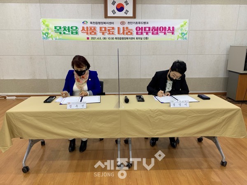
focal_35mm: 26
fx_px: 186
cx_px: 124
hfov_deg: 67.3
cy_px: 92
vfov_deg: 53.1
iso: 200
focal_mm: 4.25
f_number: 1.8
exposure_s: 1/60
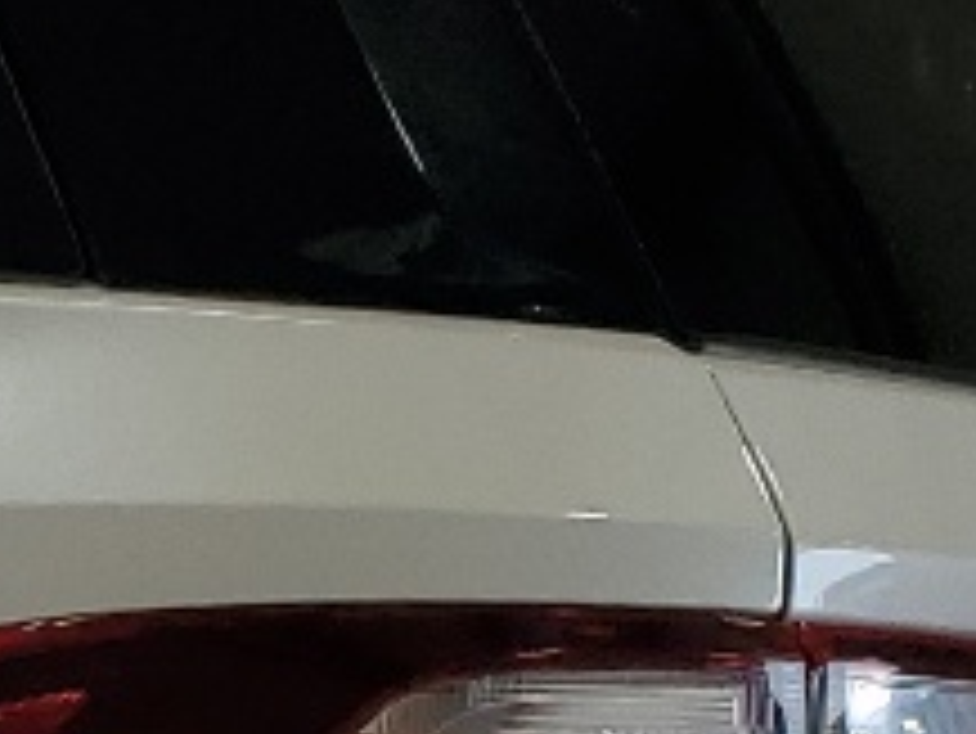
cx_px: -1309
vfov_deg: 7.4
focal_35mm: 192
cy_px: 1495
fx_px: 5416
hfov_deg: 9.3
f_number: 1.5
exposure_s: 1/303
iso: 50
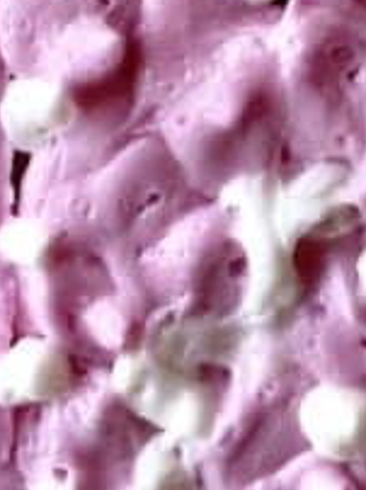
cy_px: -344
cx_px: 398
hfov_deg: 11.5
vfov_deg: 14.1
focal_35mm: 127
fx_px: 1794
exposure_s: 1/120
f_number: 1.8
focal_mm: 4.25
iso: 32
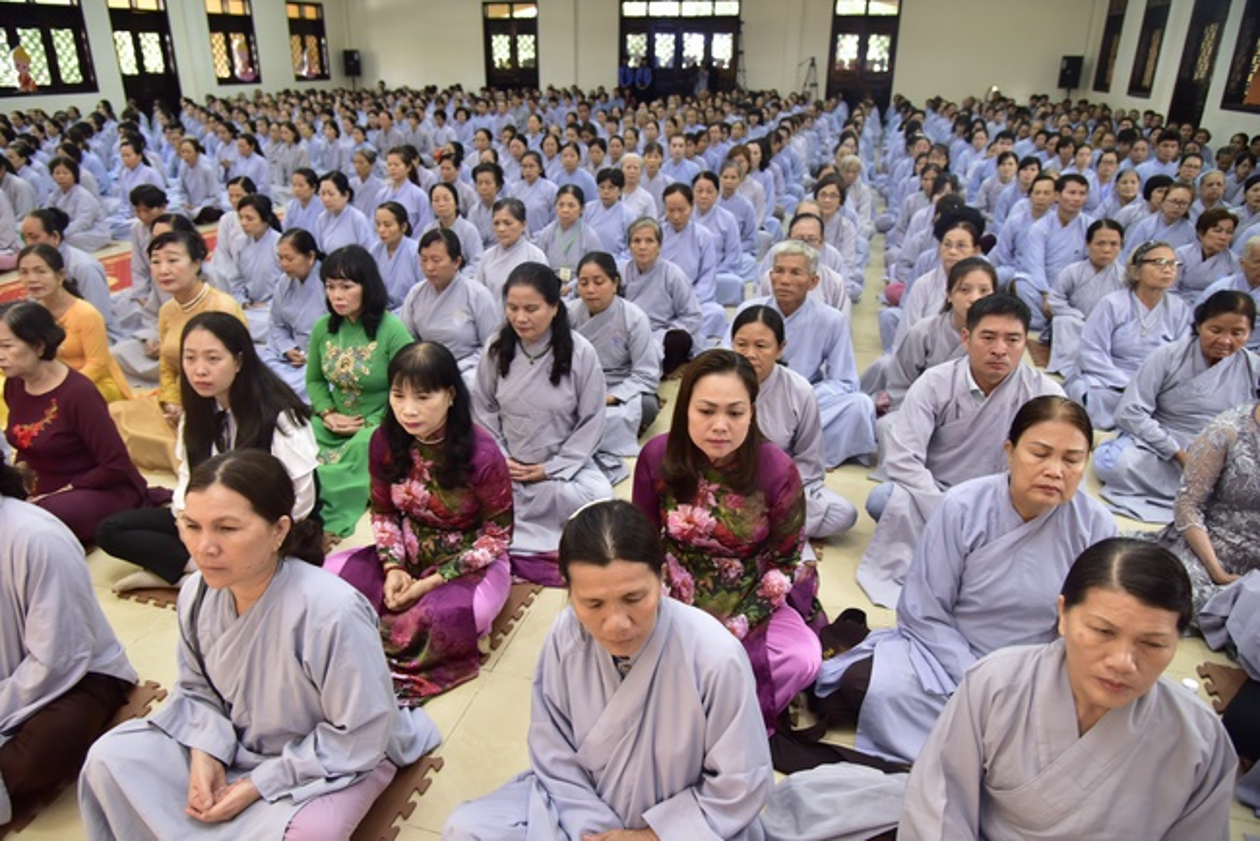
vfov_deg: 53.2
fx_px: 840
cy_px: 420
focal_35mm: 24
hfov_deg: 73.7
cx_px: 630
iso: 1000
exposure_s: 1/50
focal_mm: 24
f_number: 4
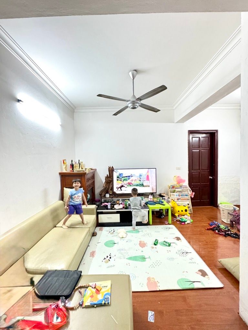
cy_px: 165
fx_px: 134
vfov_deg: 102.1
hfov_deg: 85.7
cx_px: 124
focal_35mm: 14
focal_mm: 2.22
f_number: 2.2
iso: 640
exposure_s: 1/50
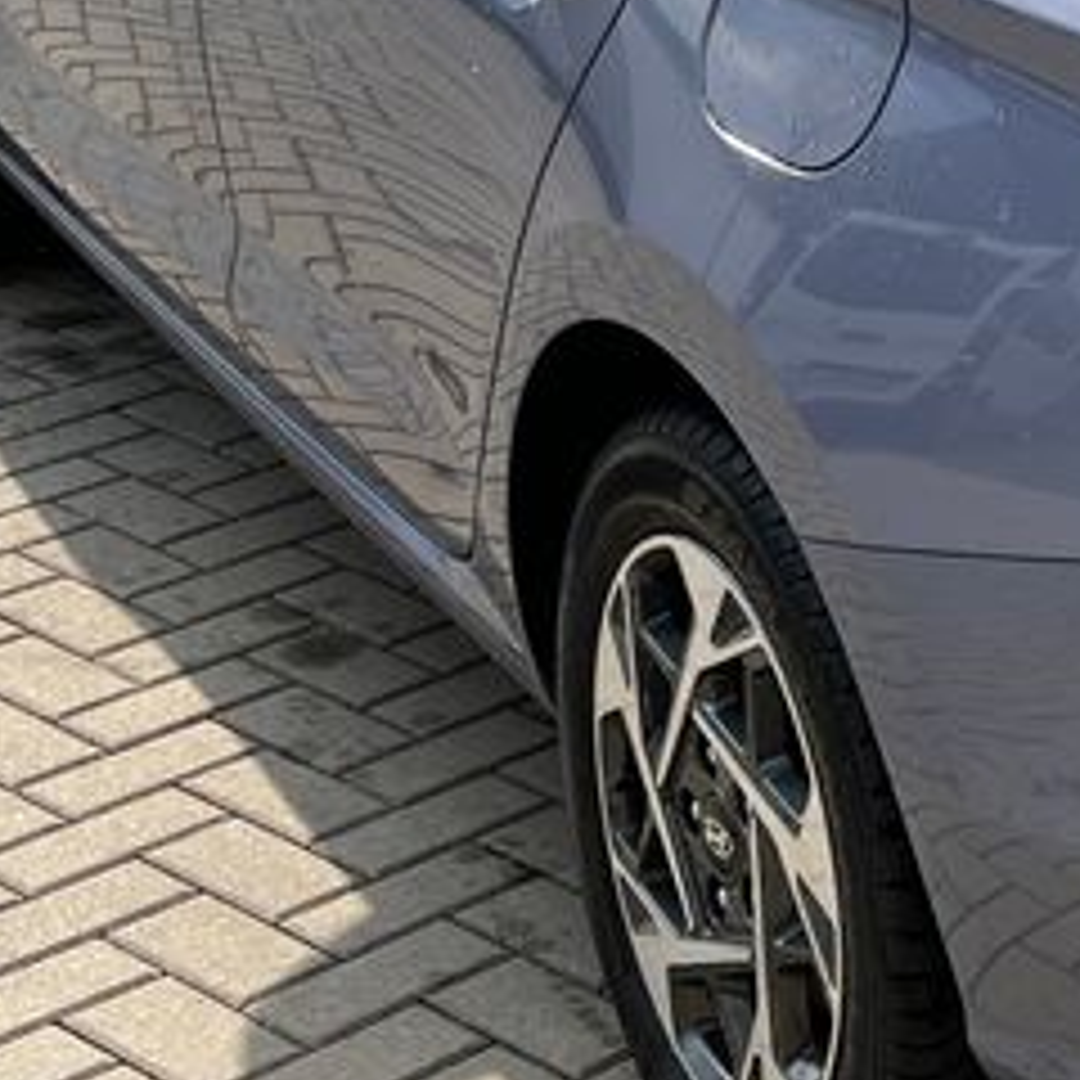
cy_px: 108
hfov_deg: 16.5
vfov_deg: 17.5
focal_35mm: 98
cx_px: 1498
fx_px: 3459
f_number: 1.6
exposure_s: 1/1558
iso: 50
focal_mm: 5.1
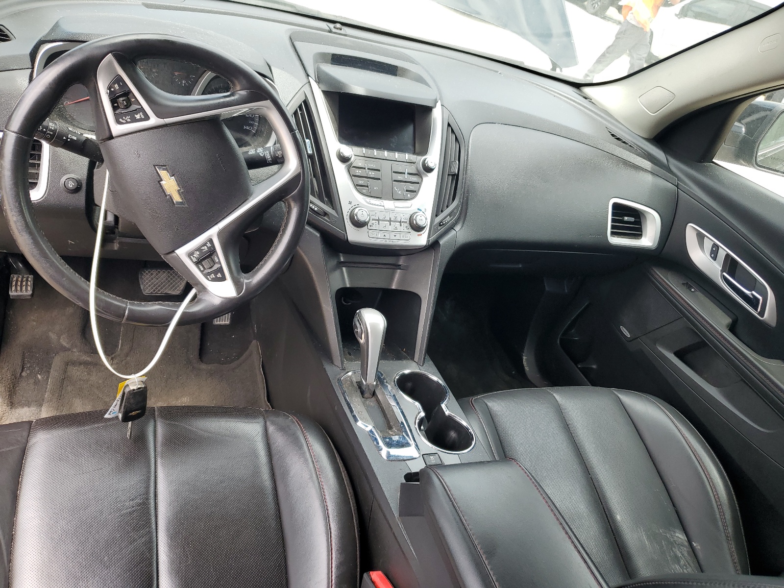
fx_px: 589
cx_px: 392
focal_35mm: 26
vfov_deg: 53.1
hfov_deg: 67.3
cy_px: 294
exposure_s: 1/333
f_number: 1.5
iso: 50
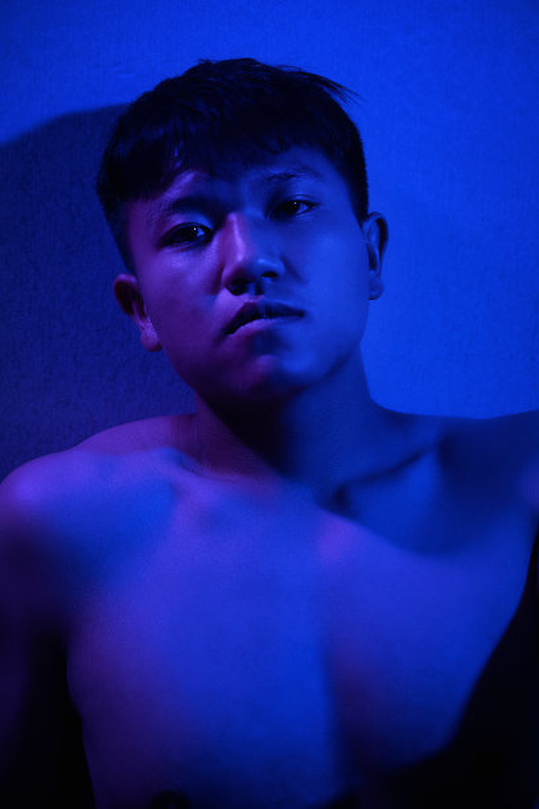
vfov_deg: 28.8
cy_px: 404
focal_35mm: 70
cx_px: 270
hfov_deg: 19.5
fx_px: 1572
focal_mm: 70
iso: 640
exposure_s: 1/80
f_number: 2.8
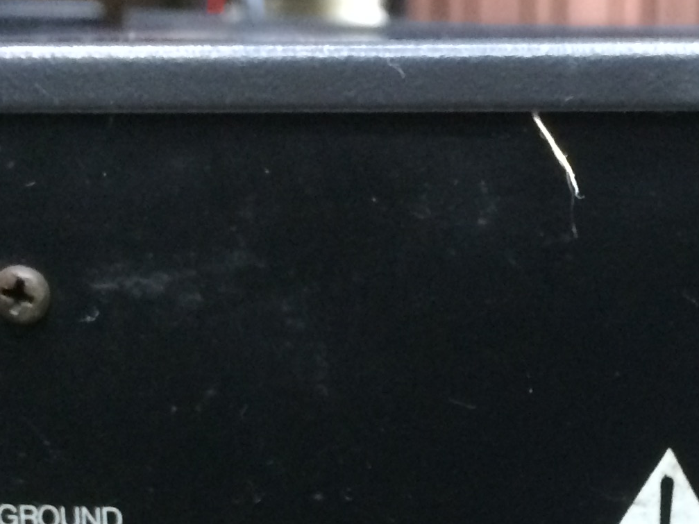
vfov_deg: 15.0
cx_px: 521
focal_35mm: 94
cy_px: 699
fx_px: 1898
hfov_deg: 20.7
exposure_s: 1/20
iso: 320
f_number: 2.2
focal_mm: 4.15
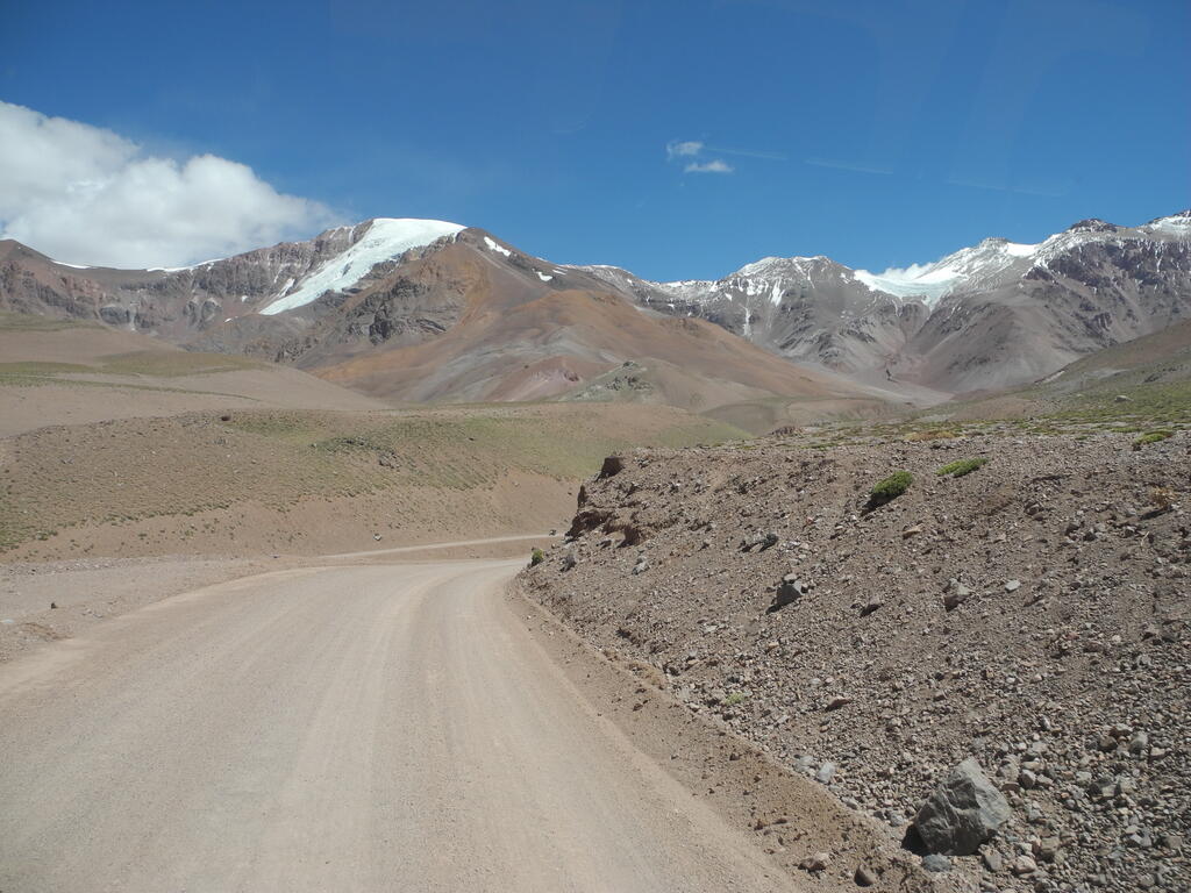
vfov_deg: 49.7
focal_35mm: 28
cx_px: 596
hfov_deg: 63.4
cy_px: 446
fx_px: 963
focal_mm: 6
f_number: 4
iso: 100
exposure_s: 1/1000
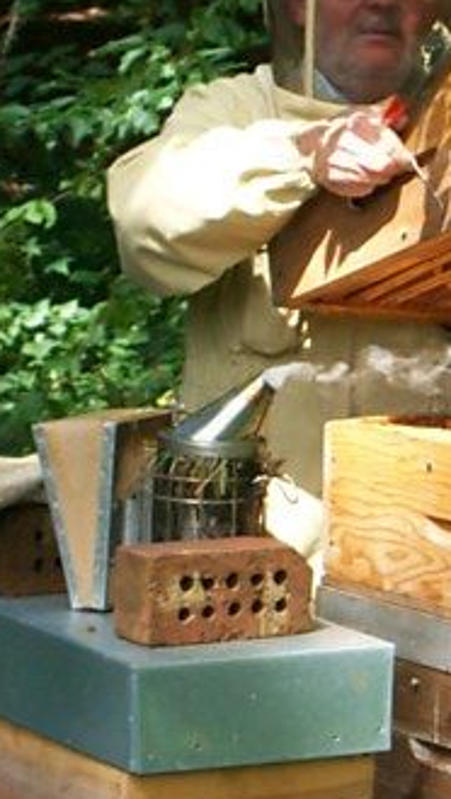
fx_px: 4288
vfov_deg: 10.7
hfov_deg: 6.0
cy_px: 431
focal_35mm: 202
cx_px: 419
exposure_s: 1/125
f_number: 5.1
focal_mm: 17.1
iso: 120
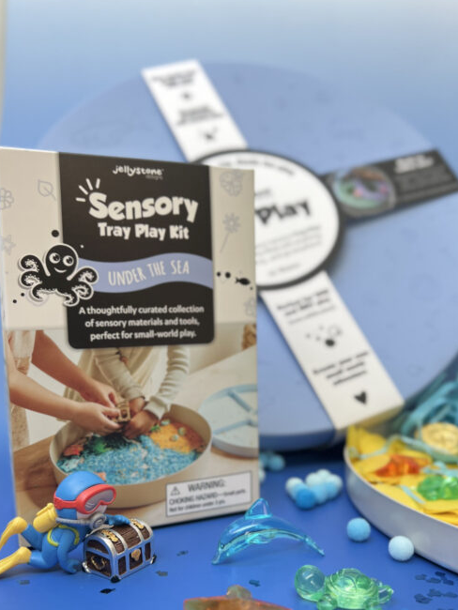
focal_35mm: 32
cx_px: 254
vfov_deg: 56.4
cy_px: 362
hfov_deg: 44.1
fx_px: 564
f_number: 1.5
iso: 80
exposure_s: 1/121
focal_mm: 5.7
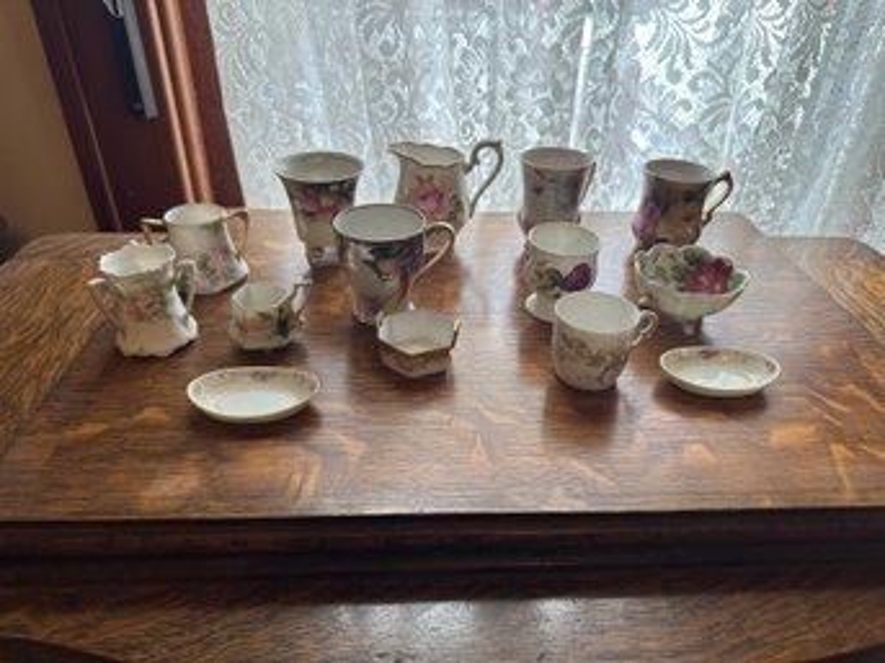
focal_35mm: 24
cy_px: 332
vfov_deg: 56.8
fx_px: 613
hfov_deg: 71.6
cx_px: 442
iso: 80
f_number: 1.78
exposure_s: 1/120
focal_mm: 6.86
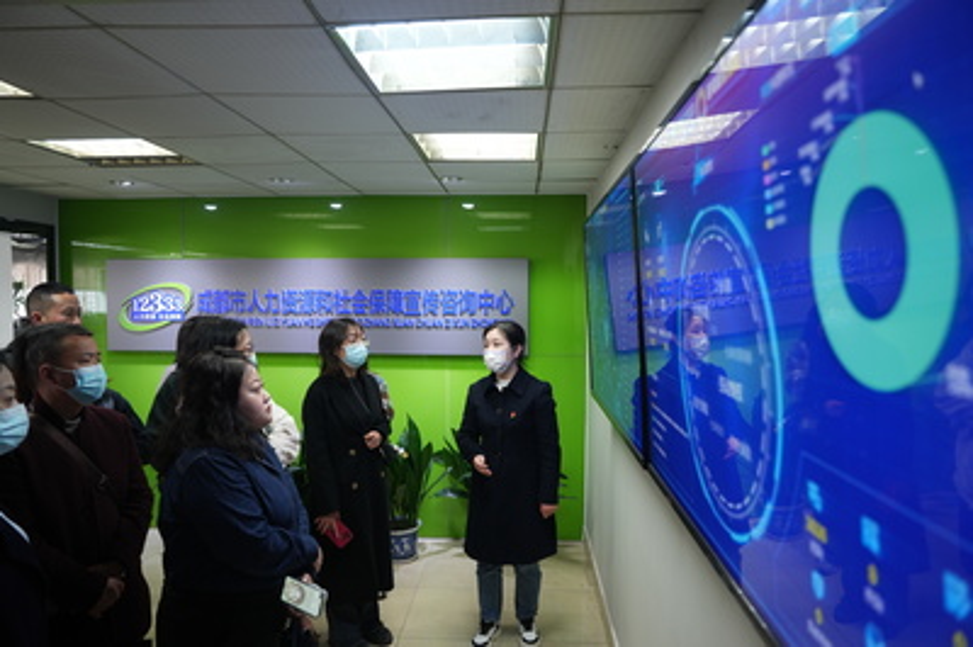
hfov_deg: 73.8
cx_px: 486
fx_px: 648
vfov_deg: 53.1
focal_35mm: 24
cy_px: 324
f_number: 2.8
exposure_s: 1/30
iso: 400
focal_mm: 24
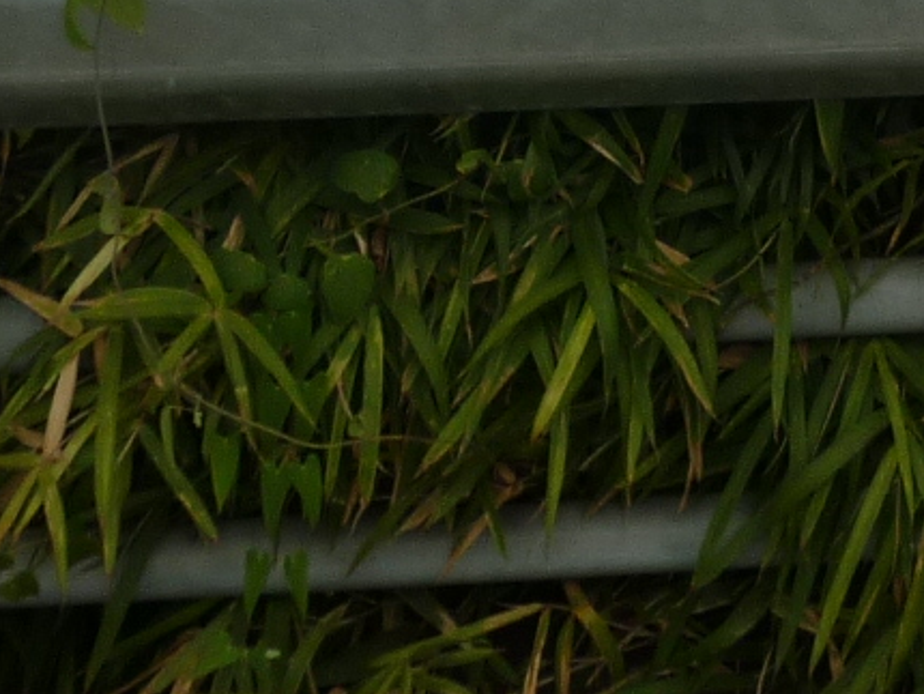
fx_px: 4193
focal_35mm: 157
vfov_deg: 8.7
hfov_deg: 12.5
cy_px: -915
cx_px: 821
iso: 80
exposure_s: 1/1000
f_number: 2.8
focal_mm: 5.5
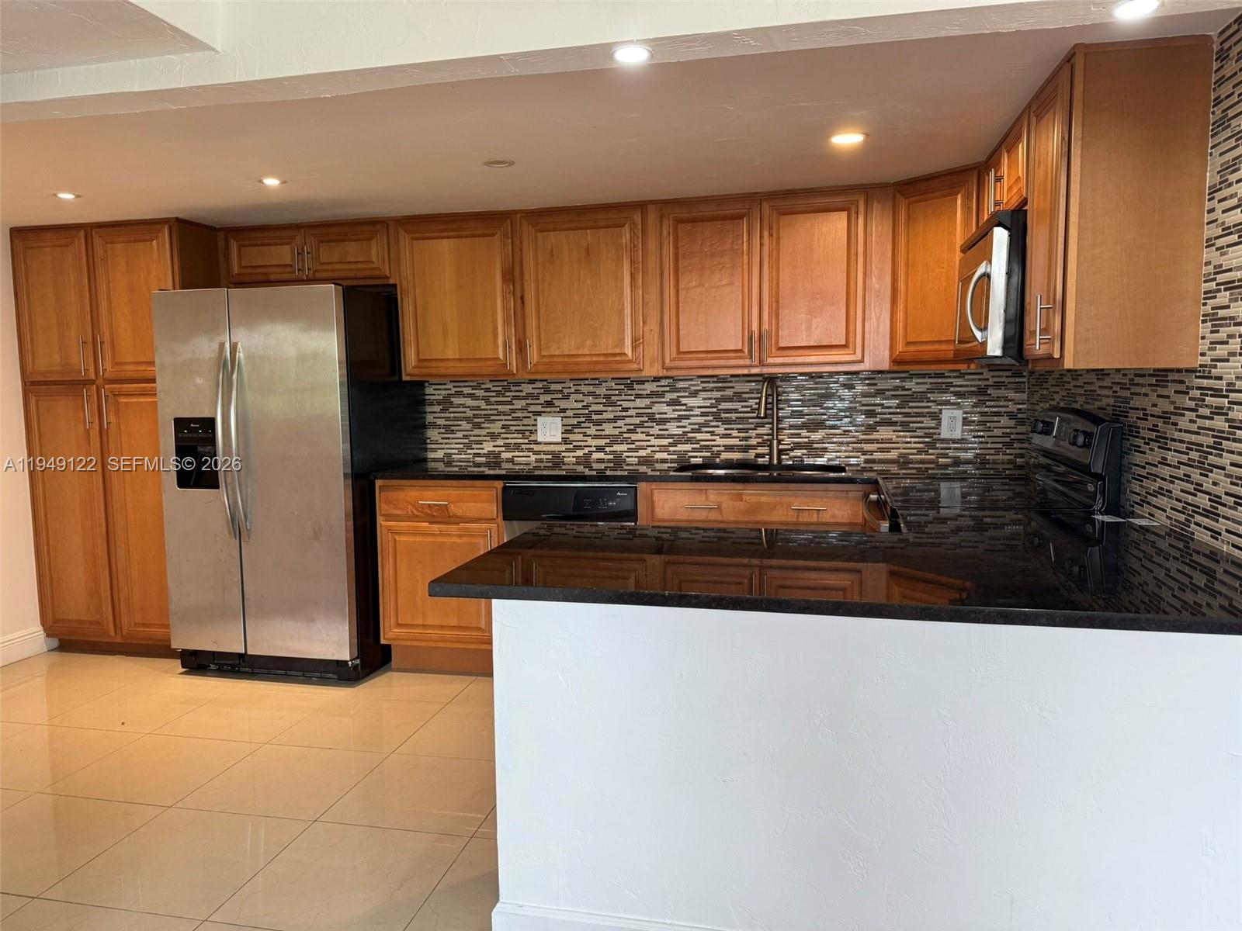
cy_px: 466
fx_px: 861
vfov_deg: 56.8
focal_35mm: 24
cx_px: 621
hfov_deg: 71.6
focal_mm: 6.76
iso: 200
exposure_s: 1/120
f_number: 1.78
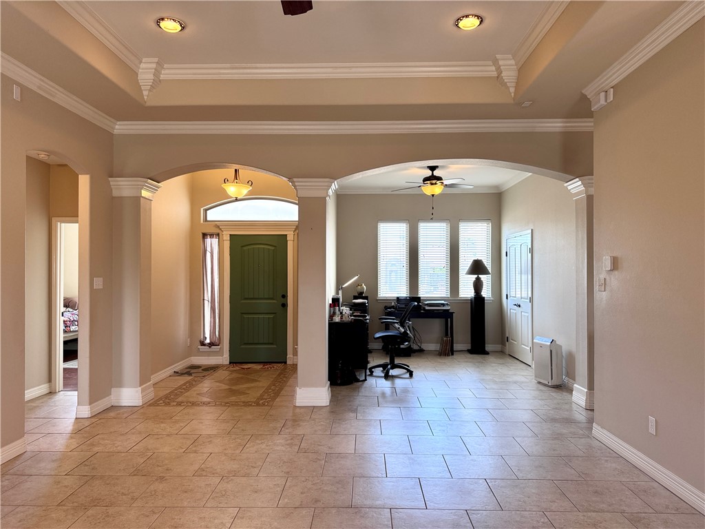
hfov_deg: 71.6
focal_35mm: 24
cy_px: 264
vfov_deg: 56.8
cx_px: 352
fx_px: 489
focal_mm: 6.76
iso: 100
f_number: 1.78
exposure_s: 1/134
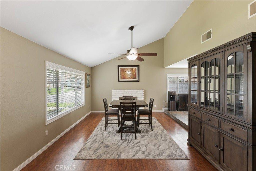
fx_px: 114
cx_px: 128
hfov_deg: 96.7
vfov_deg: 73.8
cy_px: 86
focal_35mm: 16
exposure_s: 8
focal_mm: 16
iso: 100
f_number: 22
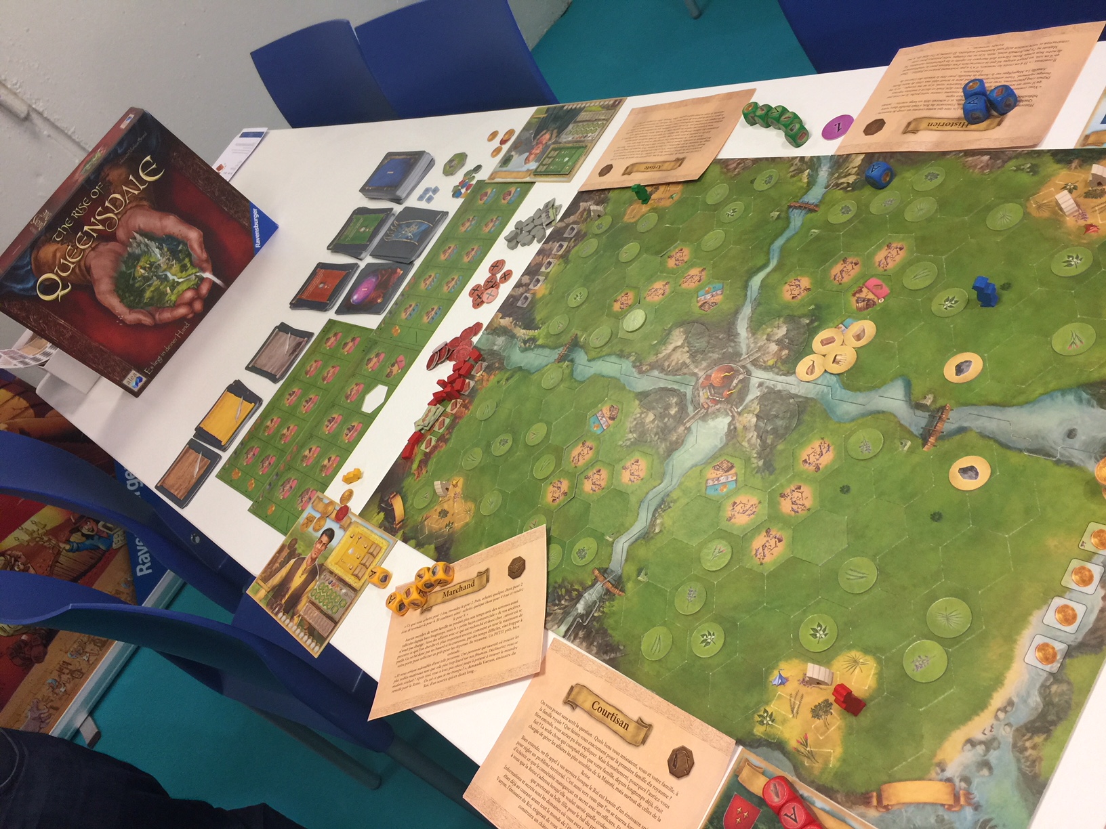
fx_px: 927
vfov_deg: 48.2
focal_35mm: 29
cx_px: 553
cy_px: 414
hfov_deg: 61.7
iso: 50
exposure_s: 1/33
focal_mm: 4.15
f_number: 2.2
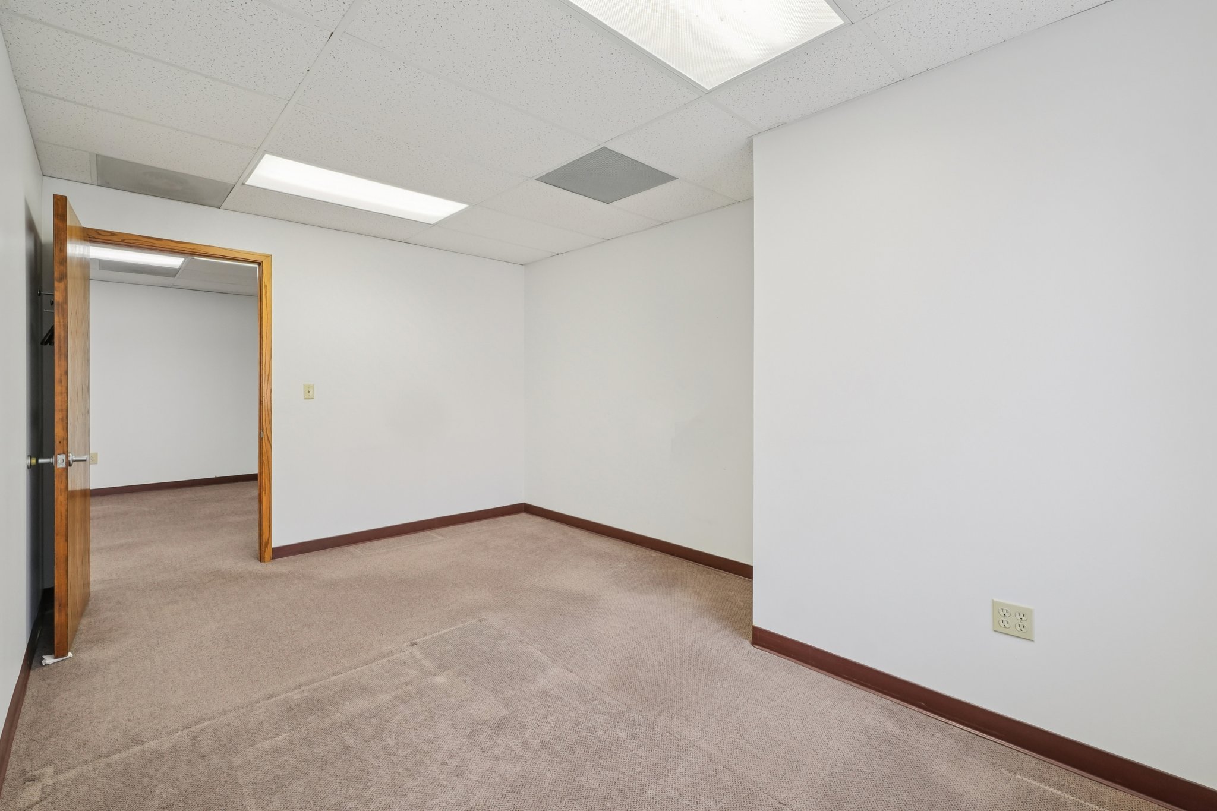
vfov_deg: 75.1
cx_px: 608
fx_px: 527
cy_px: 406
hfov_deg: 98.2
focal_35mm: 16
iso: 800
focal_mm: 10.4
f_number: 8
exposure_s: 1/6
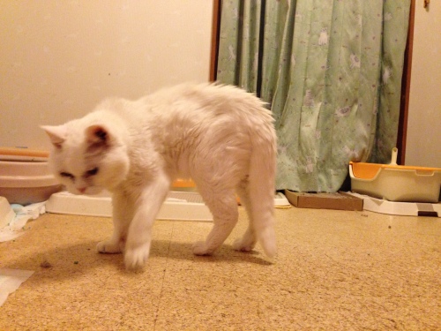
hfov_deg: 55.4
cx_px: 220
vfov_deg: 42.9
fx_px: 420
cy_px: 166
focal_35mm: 33
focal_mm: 4.12
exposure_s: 1/17
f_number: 2.4
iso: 400
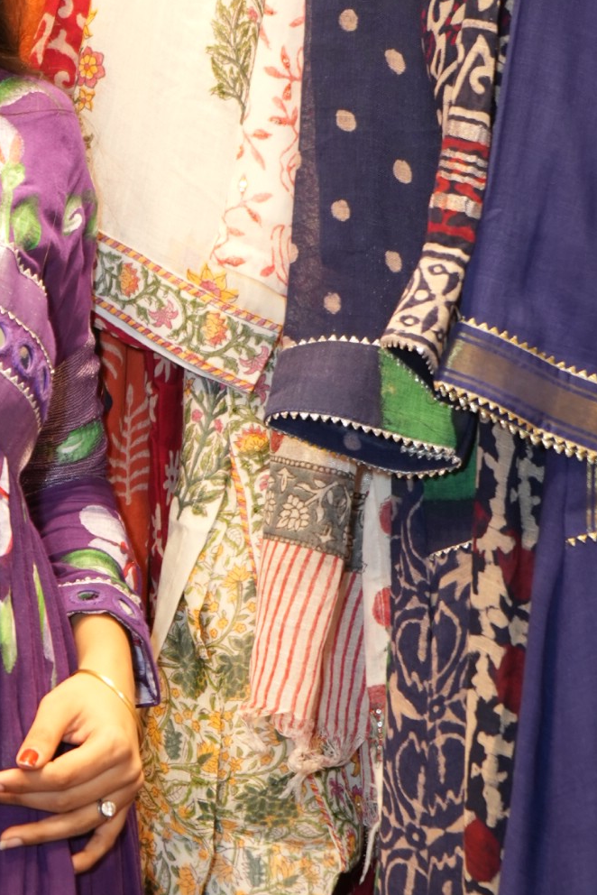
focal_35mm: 119
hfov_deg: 11.3
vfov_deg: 17.2
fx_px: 2958
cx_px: -150
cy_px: 322
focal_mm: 41
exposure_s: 1/160
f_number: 4
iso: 640
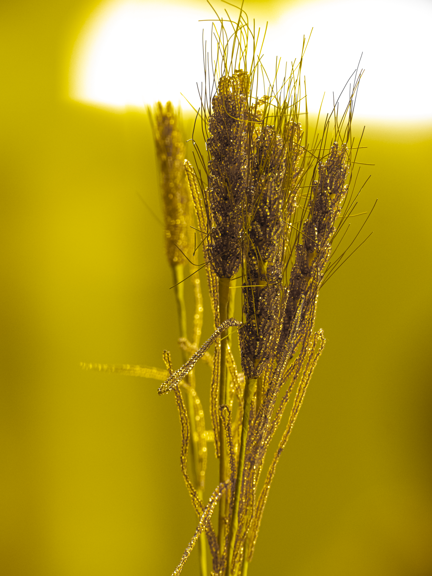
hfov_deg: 12.2
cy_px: 288
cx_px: 216
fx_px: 2013
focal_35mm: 121
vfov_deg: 16.3
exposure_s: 1/50
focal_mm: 40.84
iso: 1600
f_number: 3.9
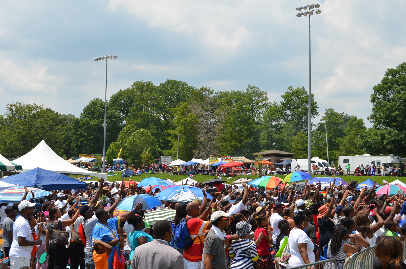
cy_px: 134
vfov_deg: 22.5
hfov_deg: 33.5
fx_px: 675
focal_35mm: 60
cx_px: 203
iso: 100
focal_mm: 40
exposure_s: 1/320
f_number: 9
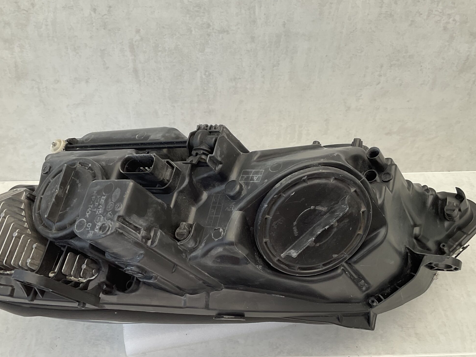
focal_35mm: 38
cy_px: 223
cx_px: 216
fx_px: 522
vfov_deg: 37.5
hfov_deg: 48.9
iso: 16
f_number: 1.8
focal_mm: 3
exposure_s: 1/650
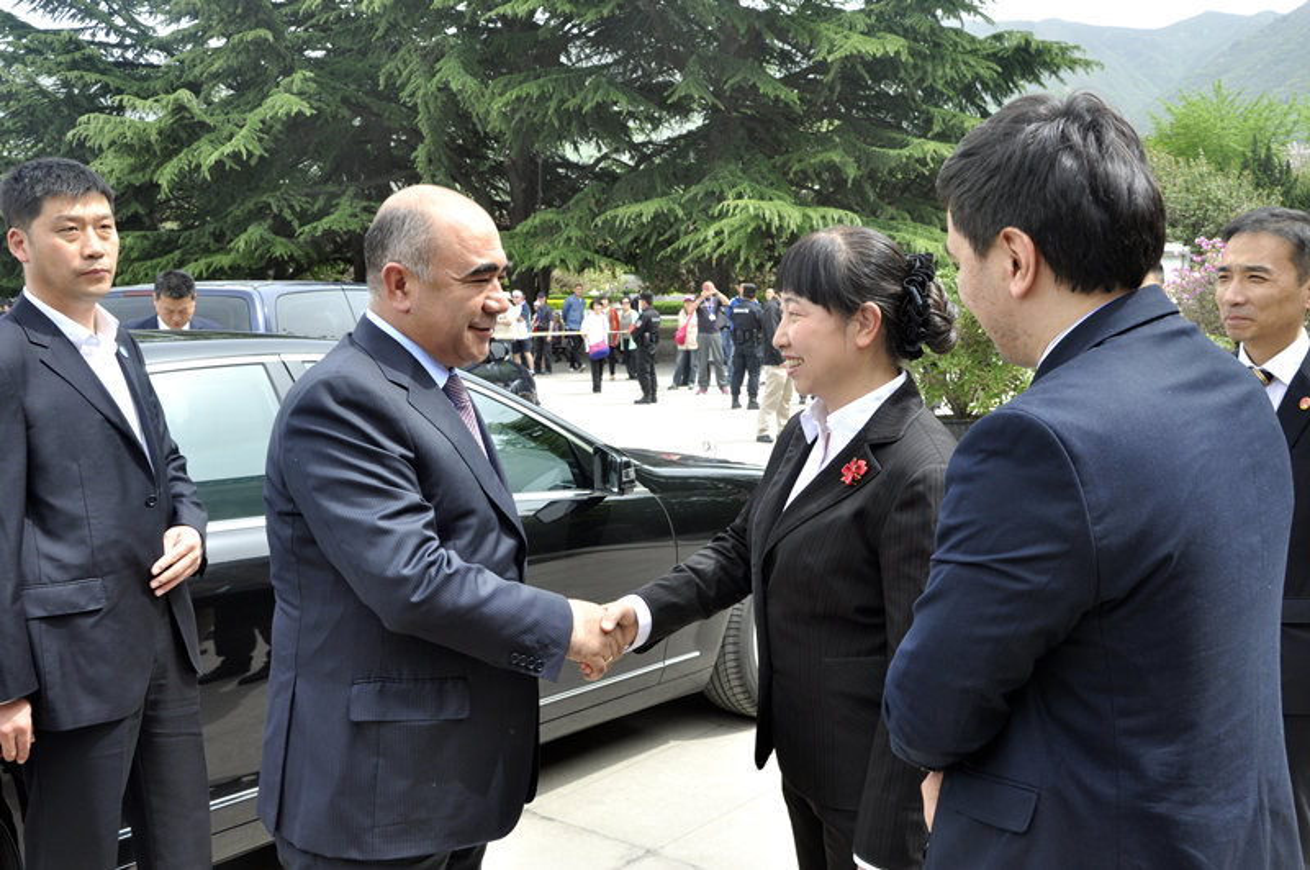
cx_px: 655
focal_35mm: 38
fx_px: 1363
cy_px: 435
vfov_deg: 35.4
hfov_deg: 51.3
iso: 200
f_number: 10
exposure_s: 1/100
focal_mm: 25
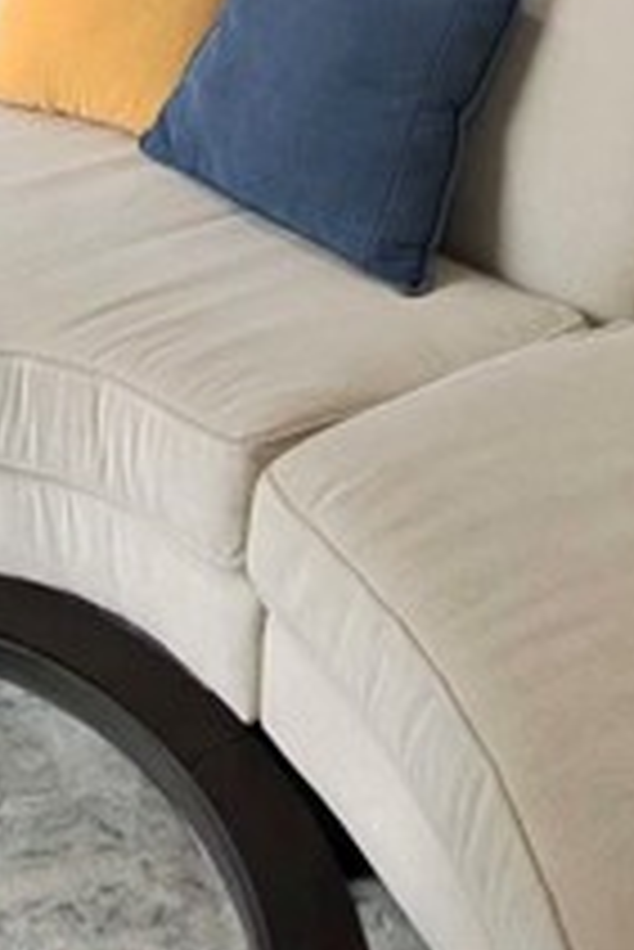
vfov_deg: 29.0
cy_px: -477
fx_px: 1081
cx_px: -157
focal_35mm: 41
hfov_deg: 27.9
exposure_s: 1/120
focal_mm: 2.24
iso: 292
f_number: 2.2
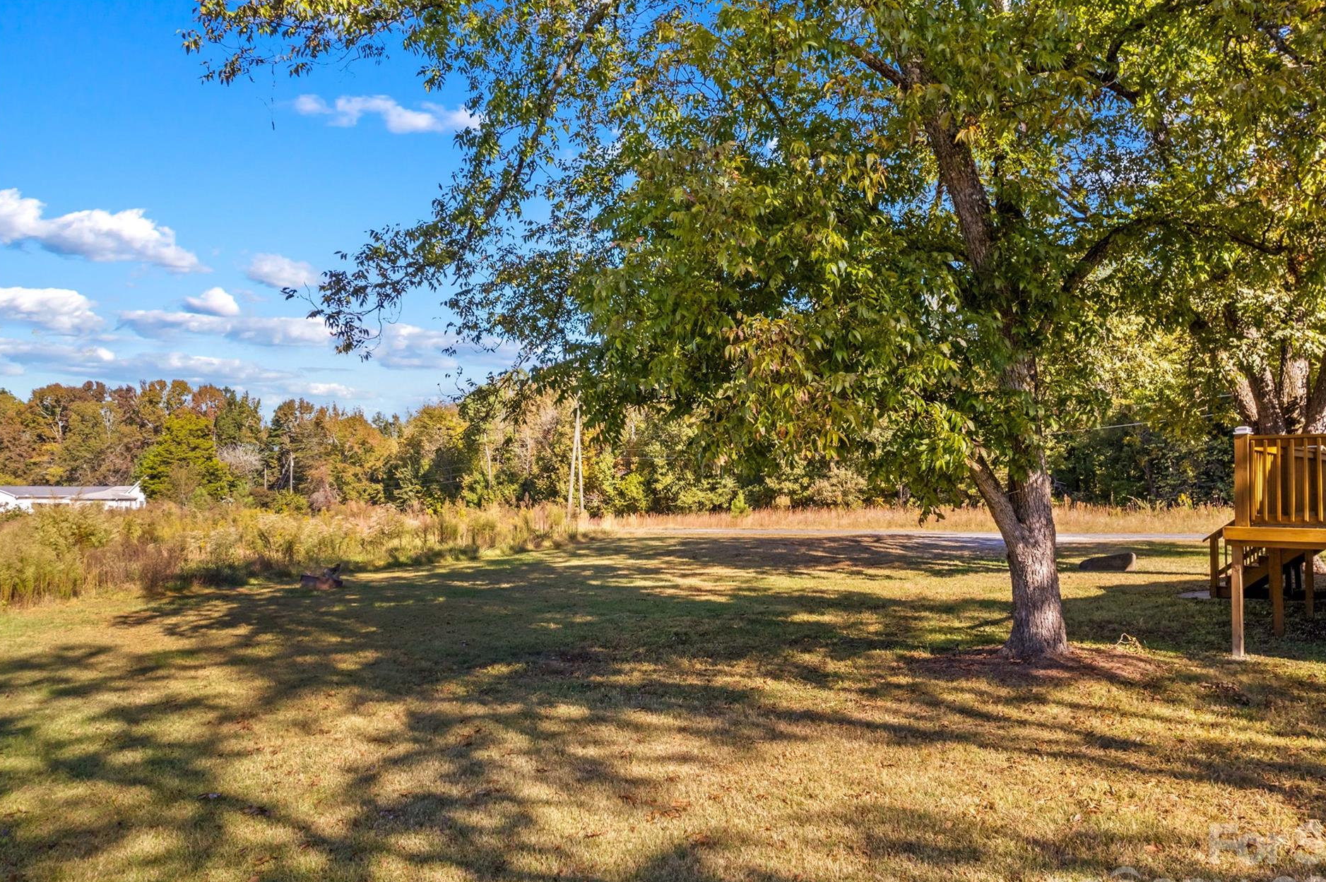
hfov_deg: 73.6
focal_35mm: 24
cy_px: 475
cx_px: 718
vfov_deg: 53.0
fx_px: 883
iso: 110
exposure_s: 1/500
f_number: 2.8
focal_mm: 8.38
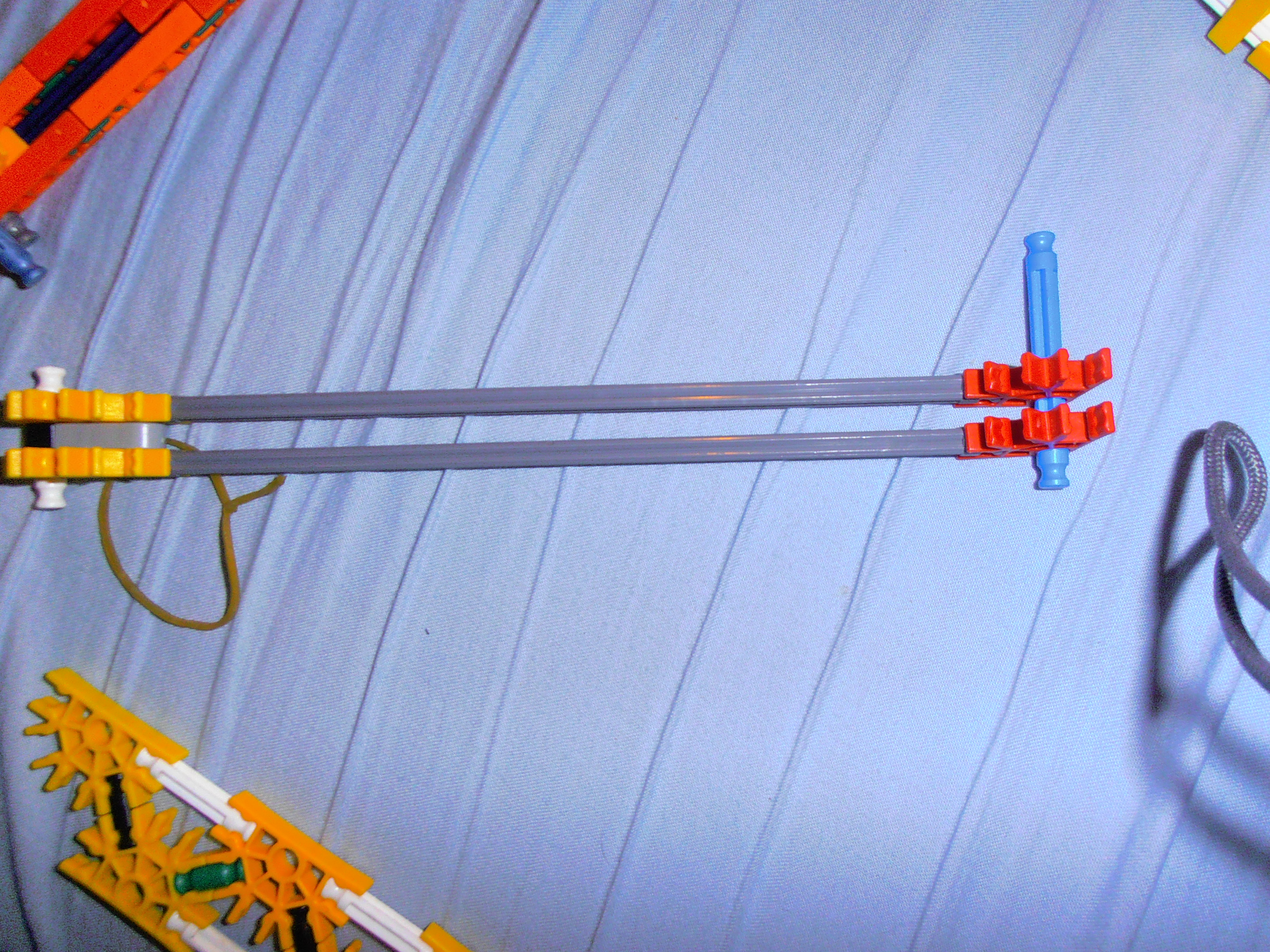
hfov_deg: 71.6
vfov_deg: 56.8
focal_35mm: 24
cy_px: 476
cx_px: 635
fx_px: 881
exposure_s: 1/30
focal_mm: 4.2
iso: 125
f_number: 3
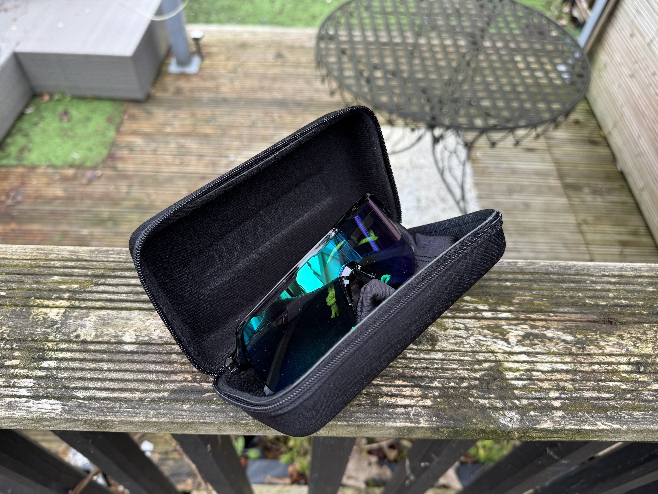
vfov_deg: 54.9
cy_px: 255
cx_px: 325
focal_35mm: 25
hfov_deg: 69.4
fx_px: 475
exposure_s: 1/121
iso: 100
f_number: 1.78
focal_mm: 6.76
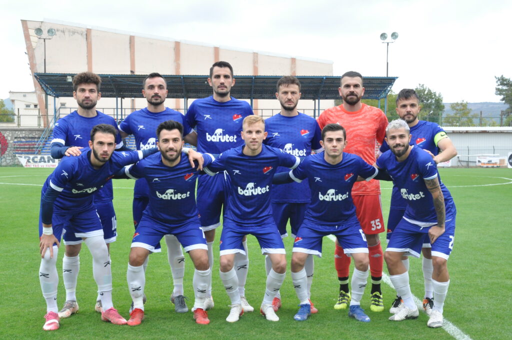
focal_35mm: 72
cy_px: 170
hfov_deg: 28.1
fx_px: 1023
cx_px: 256
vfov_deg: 18.9
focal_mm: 48
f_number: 10
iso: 1000
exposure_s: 1/80
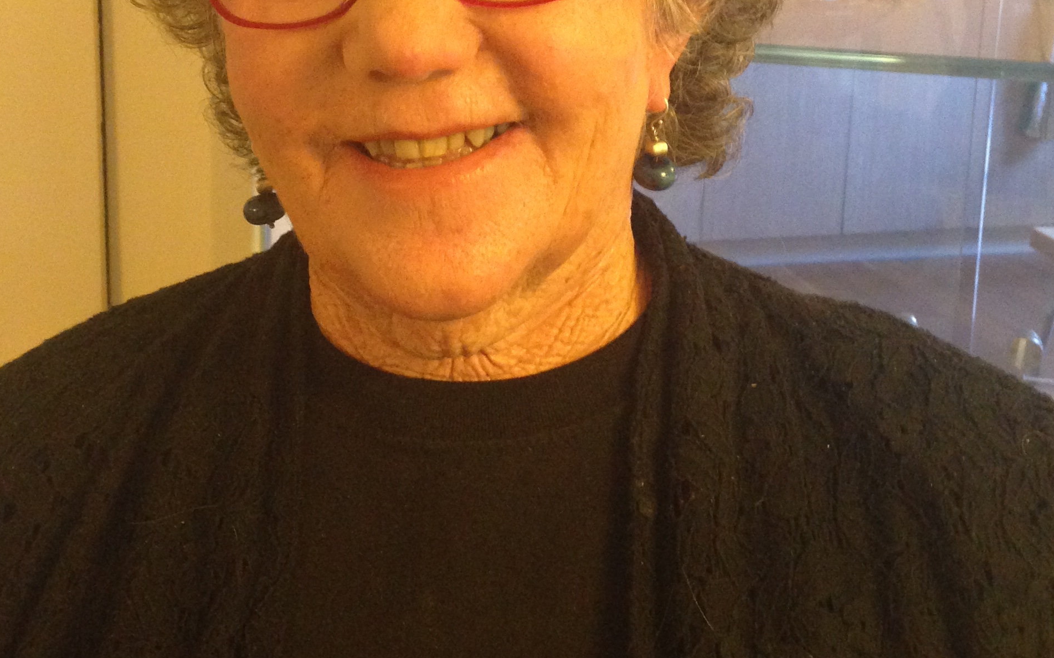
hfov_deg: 34.0
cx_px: 506
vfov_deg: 21.4
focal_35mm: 60
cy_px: 146
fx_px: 1723
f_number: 2.4
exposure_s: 1/20
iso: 320
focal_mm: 4.12
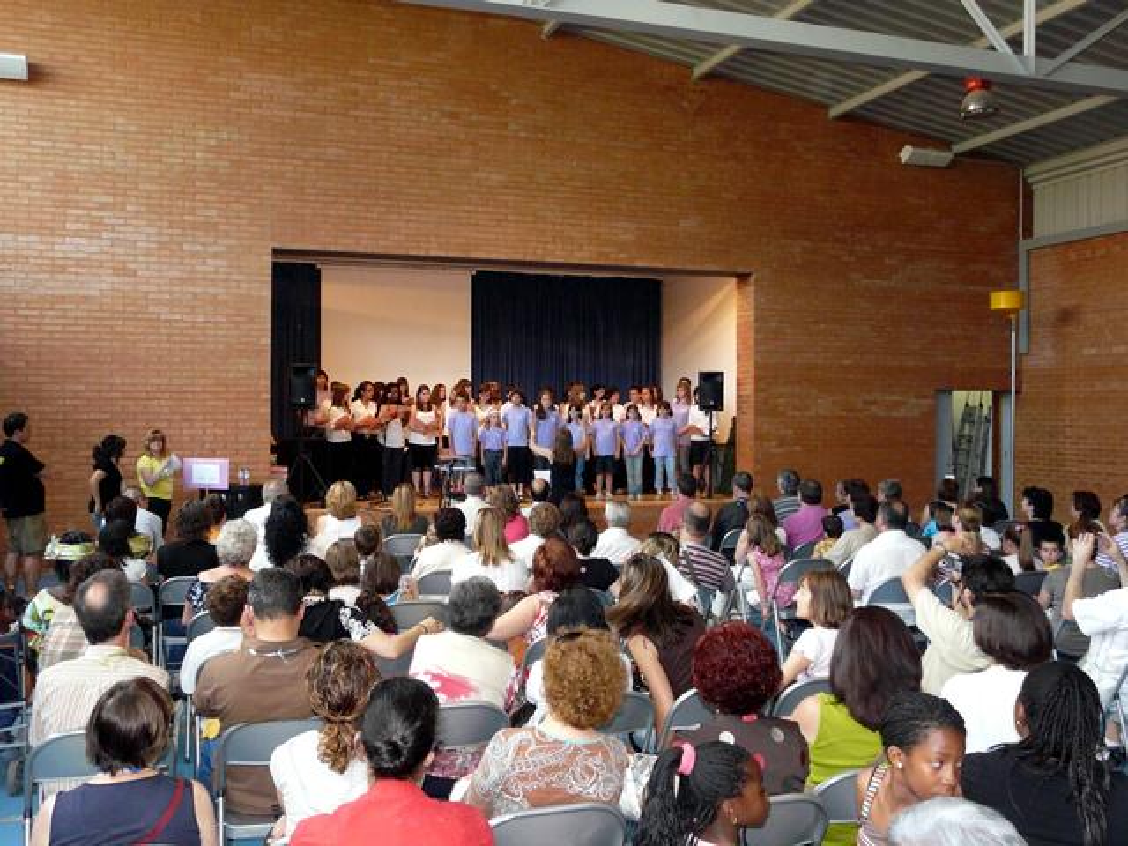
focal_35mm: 31
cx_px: 564
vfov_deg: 45.4
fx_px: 1010
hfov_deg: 58.4
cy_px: 423
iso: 250
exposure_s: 1/50
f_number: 2.8
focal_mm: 5
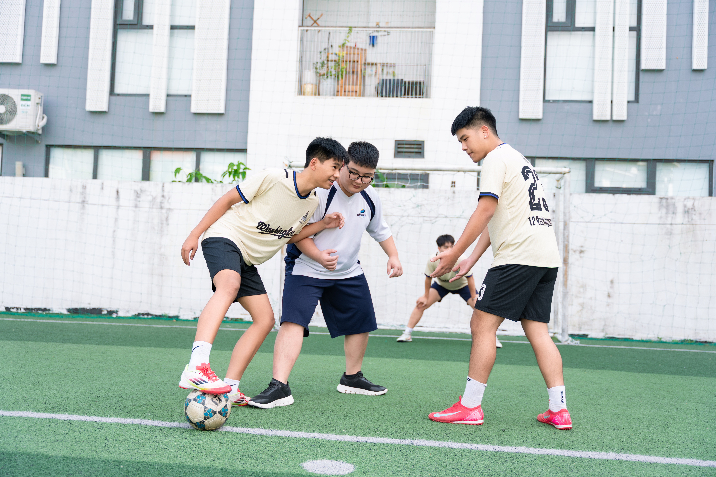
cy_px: 238
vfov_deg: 33.9
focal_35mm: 39
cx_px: 358
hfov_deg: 49.1
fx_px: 784
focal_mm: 39.4
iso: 100
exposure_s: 1/250
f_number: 2.8
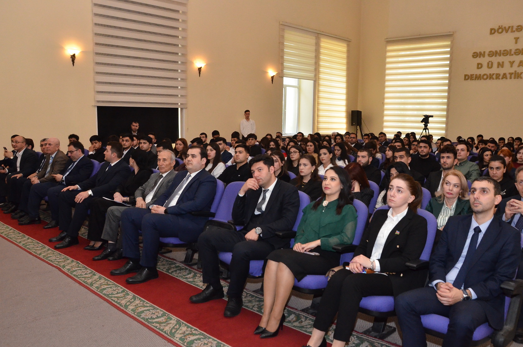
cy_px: 192
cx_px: 282
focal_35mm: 30
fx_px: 435
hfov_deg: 61.9
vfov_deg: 43.4
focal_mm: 18
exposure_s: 1/200
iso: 2200
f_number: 5.6
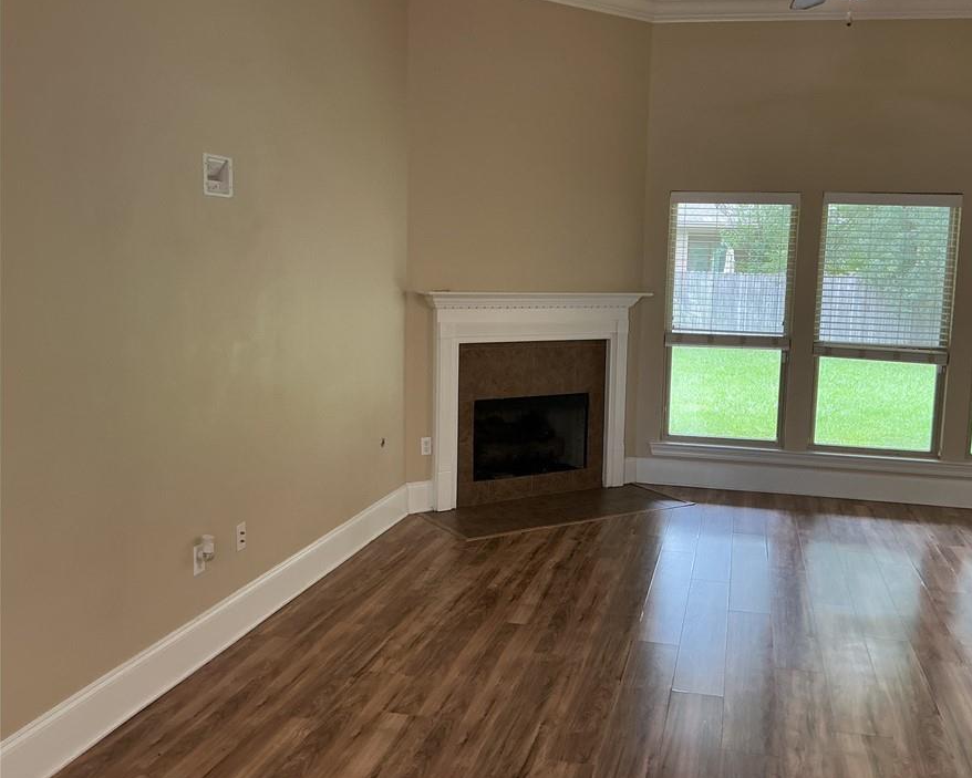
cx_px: 566
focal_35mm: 33
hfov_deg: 53.9
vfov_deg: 44.6
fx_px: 950
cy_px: 384
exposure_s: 1/60
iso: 80
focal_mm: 3
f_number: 1.8
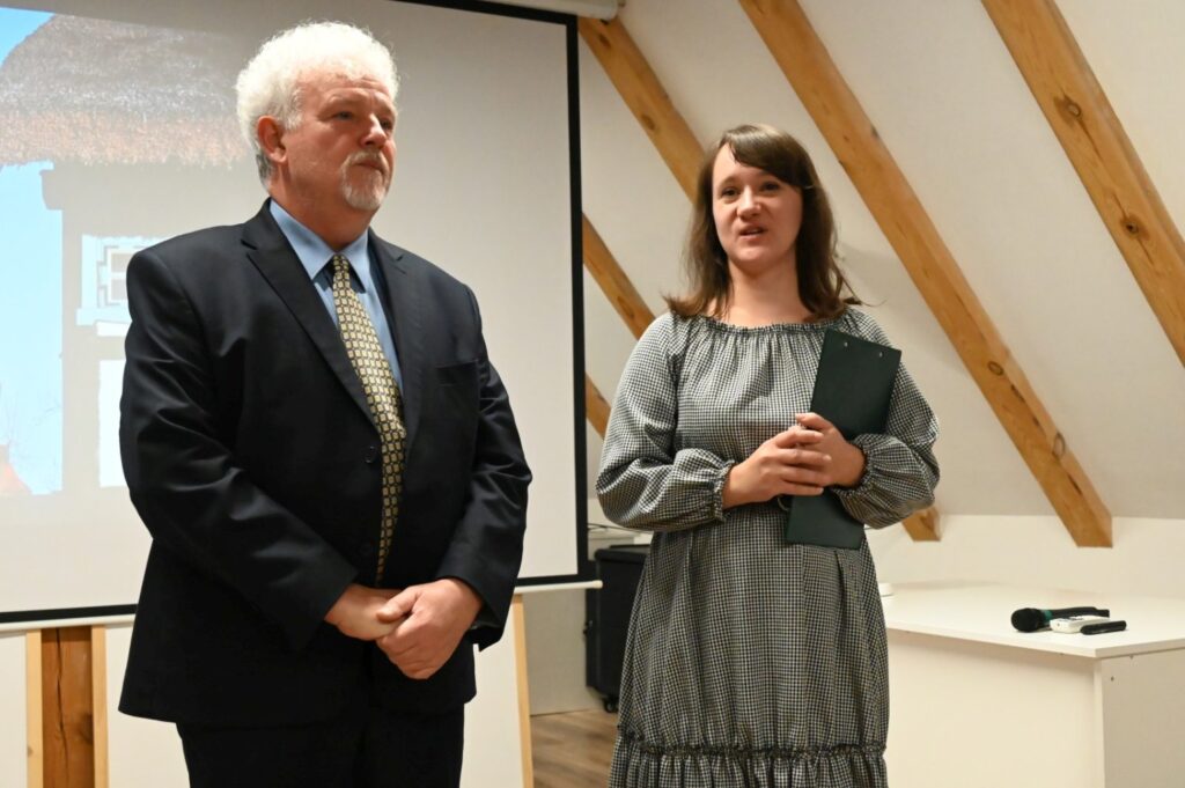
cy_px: 394
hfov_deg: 44.5
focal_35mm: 44
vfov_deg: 30.5
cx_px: 592
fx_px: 1447
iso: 20000
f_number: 7.1
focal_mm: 44
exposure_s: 1/200
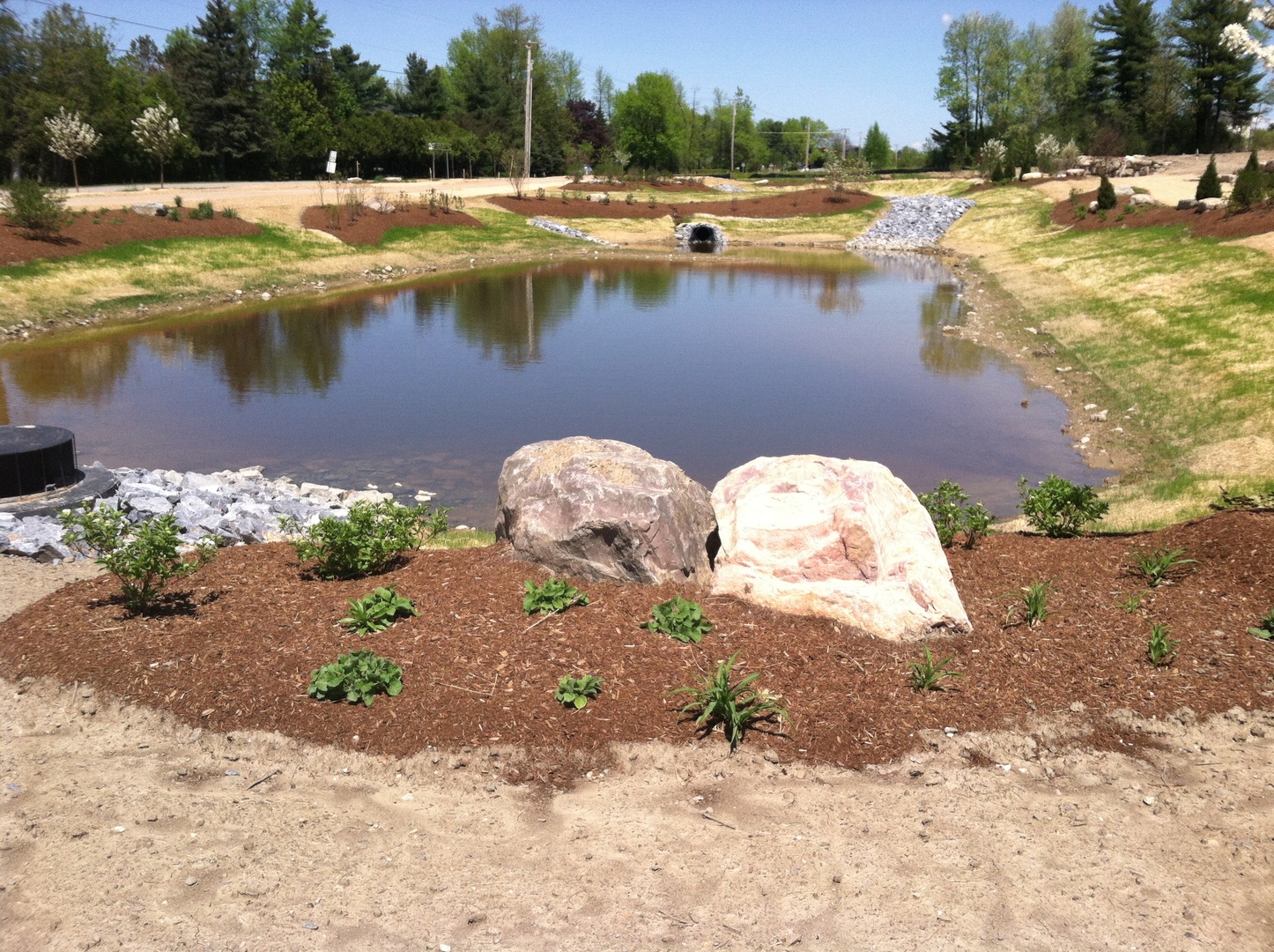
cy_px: 476
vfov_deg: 40.6
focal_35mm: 35
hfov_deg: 52.7
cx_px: 637
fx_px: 1286
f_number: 2.8
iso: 80
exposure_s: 1/1519
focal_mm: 3.85
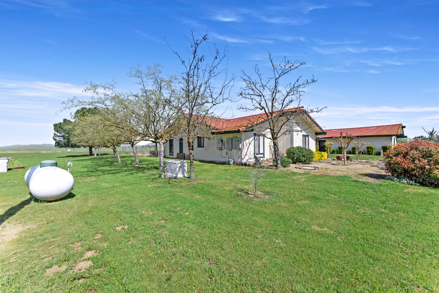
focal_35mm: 14
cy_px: 146
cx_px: 220
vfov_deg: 81.2
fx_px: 171
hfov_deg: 104.3
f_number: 10
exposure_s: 1/160
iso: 80
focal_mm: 14
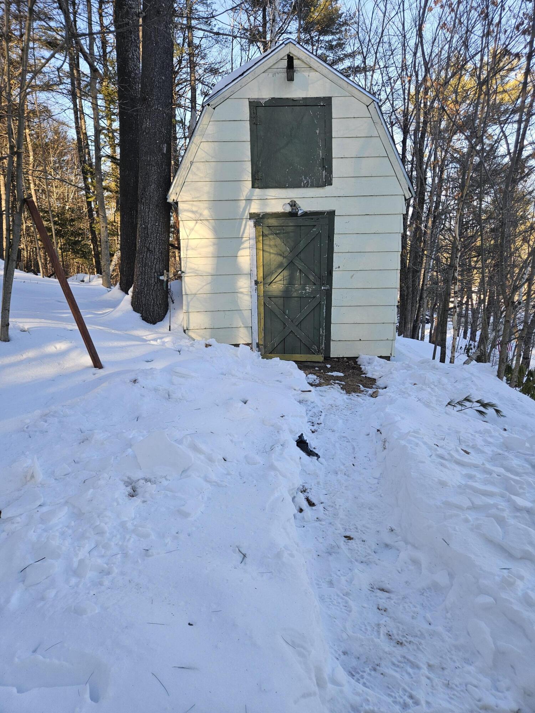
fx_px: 474
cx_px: 268
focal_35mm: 23
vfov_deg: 73.9
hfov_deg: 58.9
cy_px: 356
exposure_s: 1/424
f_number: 1.8
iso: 40
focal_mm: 5.4
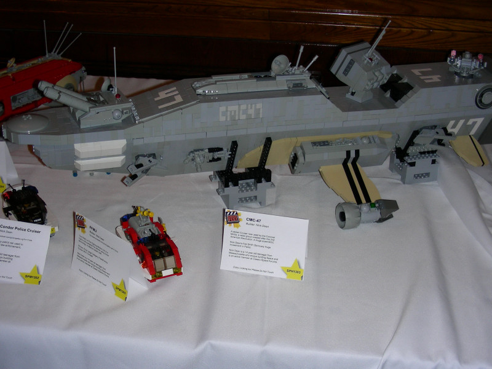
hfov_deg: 36.2
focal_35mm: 53
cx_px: 246
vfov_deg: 27.5
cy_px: 184
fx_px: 753
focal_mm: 8.8
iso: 50
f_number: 3.5
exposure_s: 1/60.1
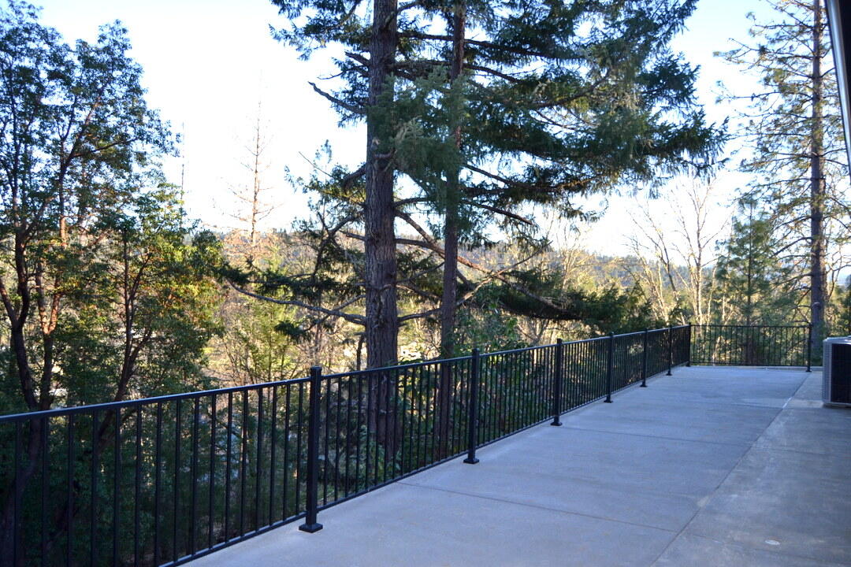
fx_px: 638
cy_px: 284
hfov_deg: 67.4
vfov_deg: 47.9
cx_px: 426
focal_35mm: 27
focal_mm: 18
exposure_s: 1/125
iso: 100
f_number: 4
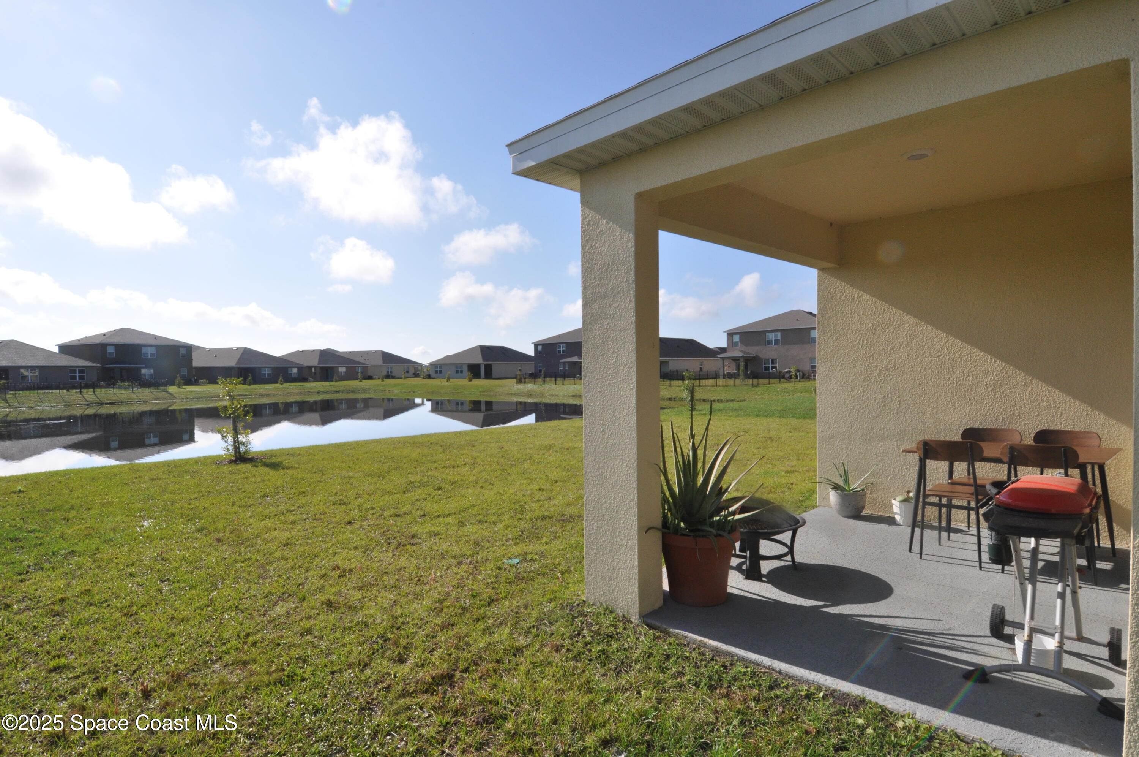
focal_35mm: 18
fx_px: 569
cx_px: 570
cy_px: 378
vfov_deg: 67.2
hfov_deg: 90.1
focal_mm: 12
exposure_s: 1/320
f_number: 18
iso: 500
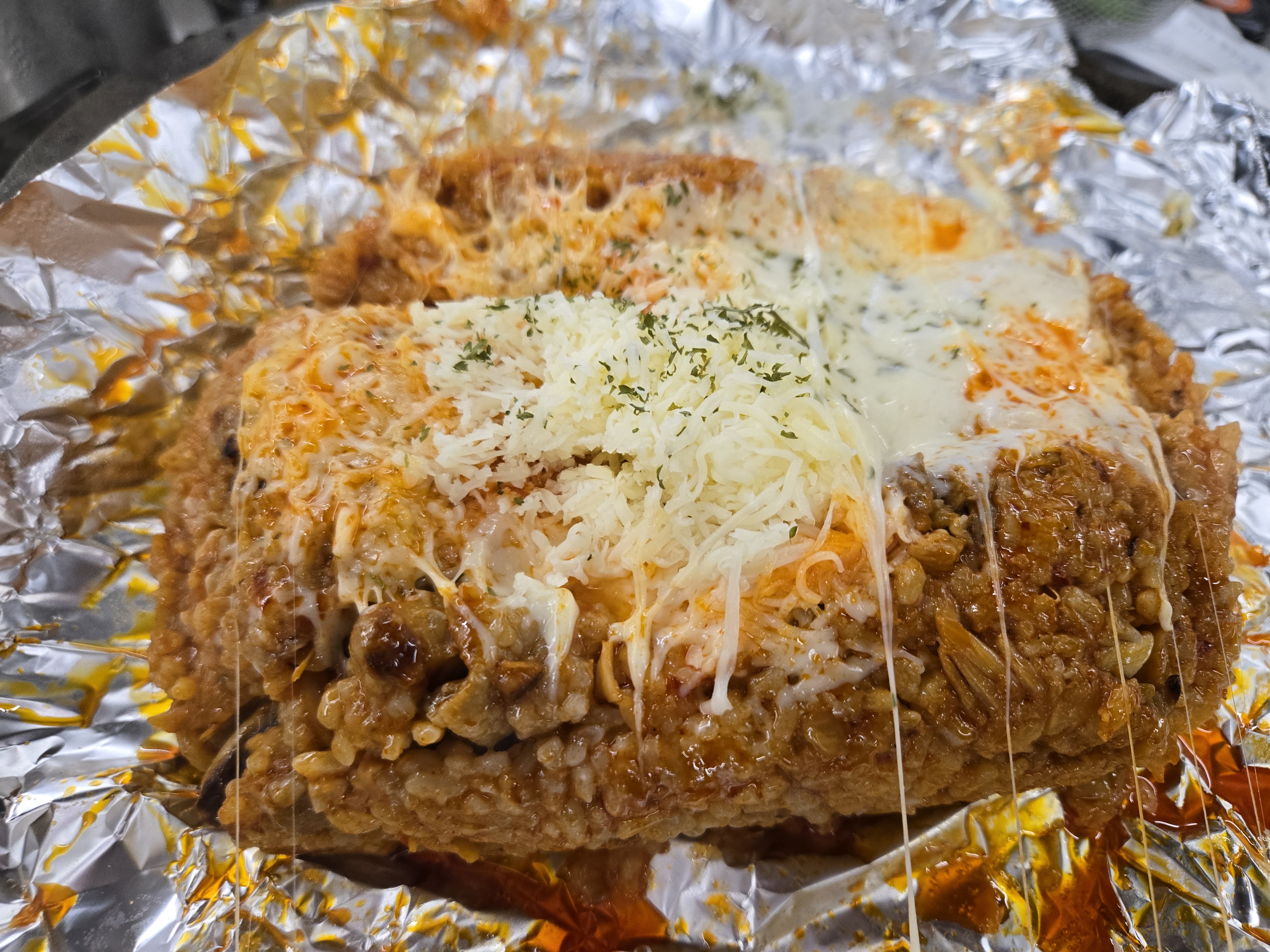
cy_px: 476
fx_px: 844
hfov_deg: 73.9
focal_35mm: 23
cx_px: 635
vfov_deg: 58.9
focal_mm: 5.4
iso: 160
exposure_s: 1/120
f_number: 1.8
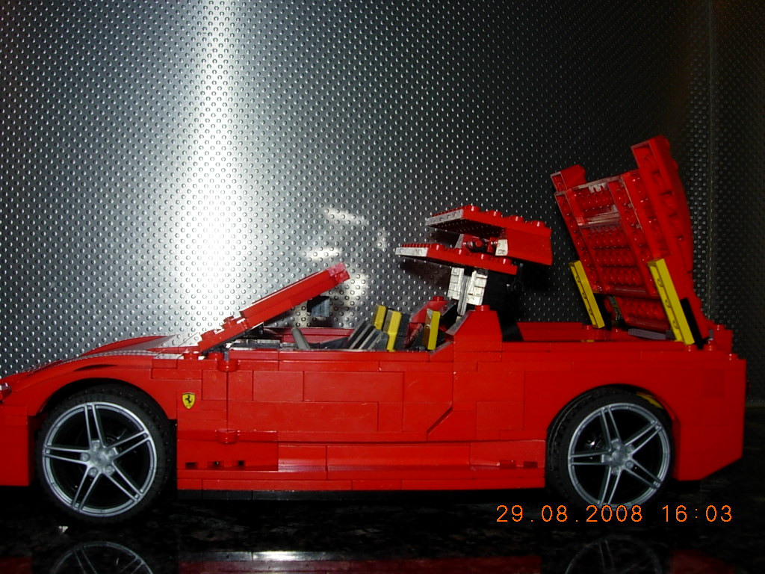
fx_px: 840
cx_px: 382
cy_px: 287
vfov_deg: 37.7
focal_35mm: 38
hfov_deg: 49.0
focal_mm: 7.8
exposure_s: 1/64
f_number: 4.8
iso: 79
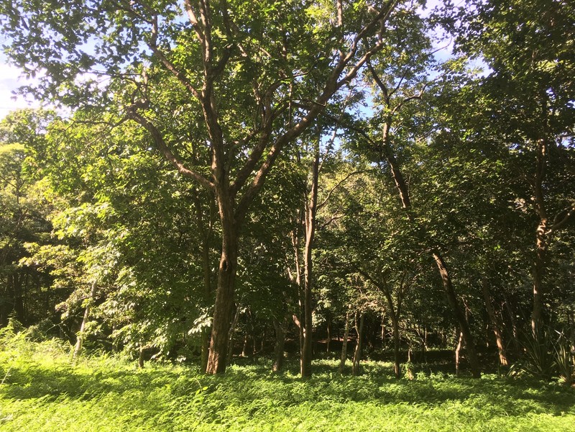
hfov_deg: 61.7
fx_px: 482
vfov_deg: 48.2
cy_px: 216
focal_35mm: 29
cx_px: 288
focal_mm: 4.15
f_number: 2.2
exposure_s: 1/158
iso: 25
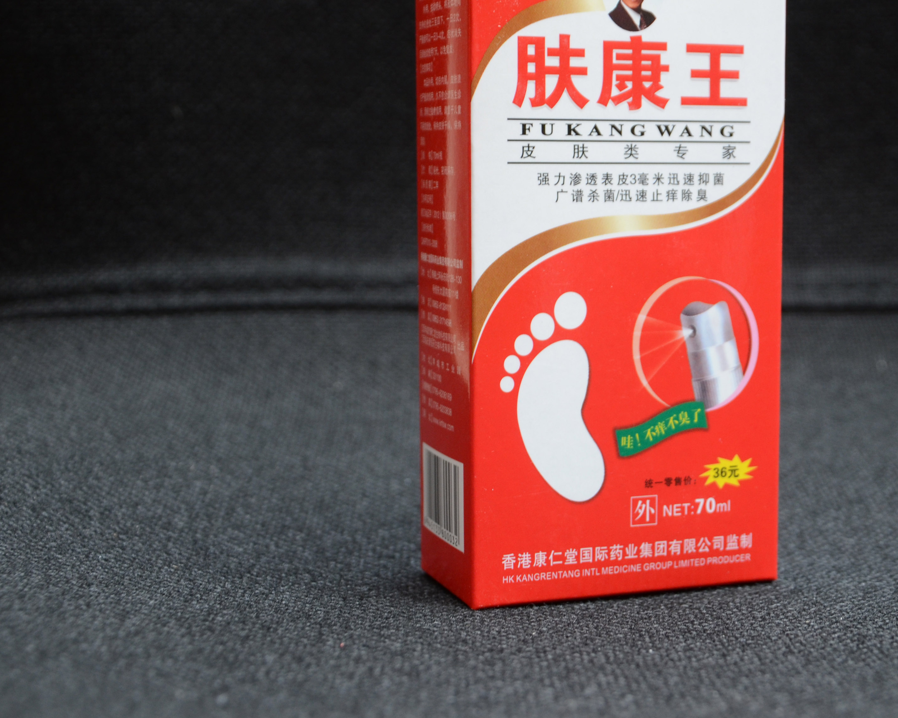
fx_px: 1807
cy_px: 282
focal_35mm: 68
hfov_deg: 27.6
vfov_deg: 22.4
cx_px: 644
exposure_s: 1/160
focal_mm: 28
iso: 400
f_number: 4
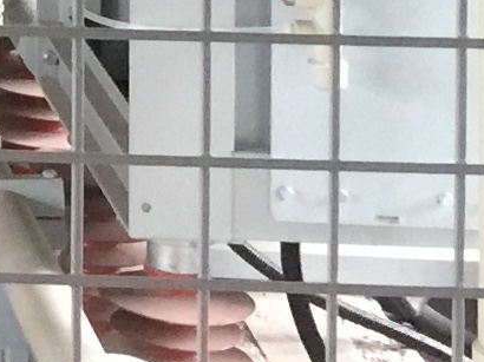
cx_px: -902
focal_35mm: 231
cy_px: -784
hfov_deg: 7.6
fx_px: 3228
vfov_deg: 5.9
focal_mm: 4.15
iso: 100
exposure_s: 1/17
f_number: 2.2
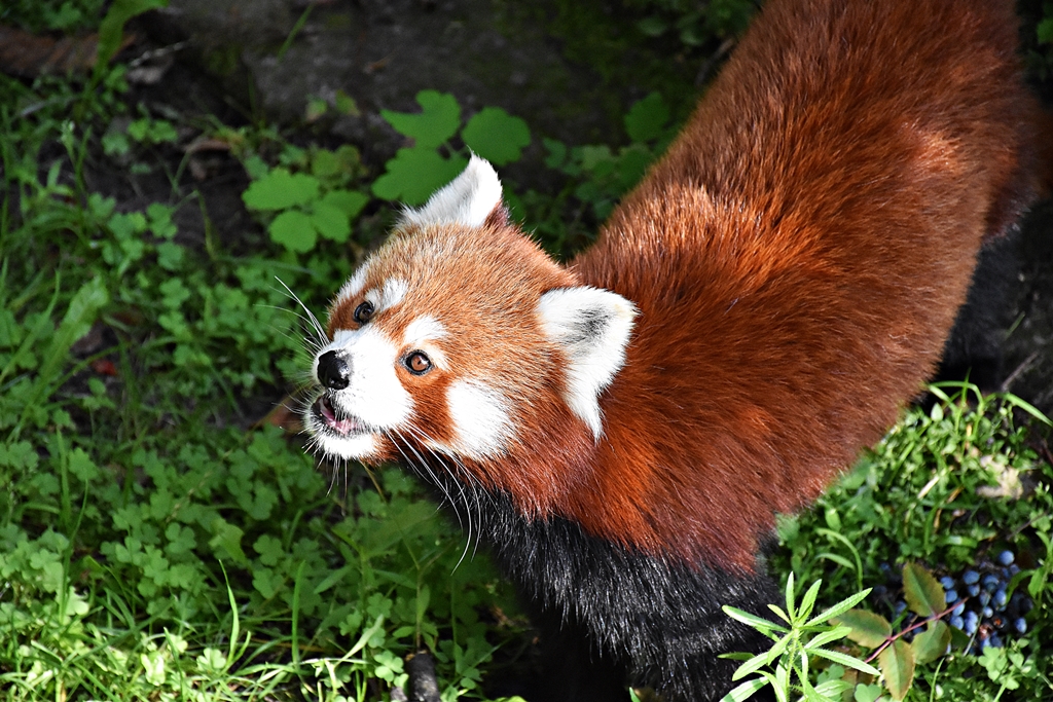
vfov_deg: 6.5
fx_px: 6143
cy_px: 351
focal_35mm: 210
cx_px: 526
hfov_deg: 9.8
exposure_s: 1/500
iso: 2800
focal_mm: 140
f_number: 5.6
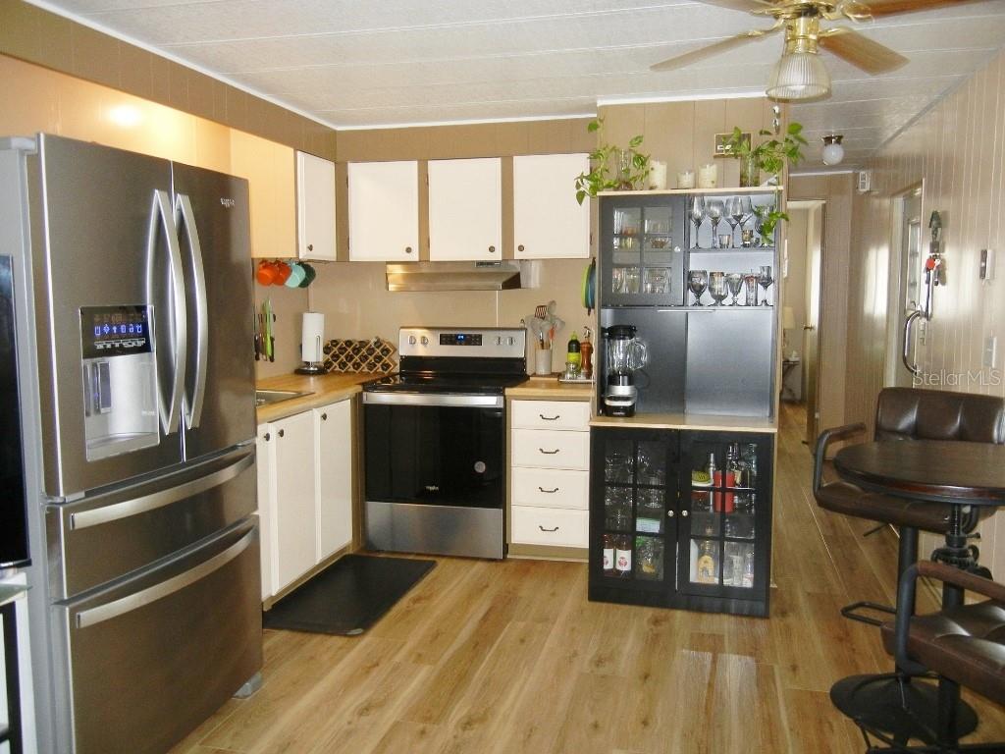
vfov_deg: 46.8
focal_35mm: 30
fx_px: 871
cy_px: 377
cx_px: 502
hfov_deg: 60.0
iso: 292
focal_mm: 5.4
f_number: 3.5
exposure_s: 1/30
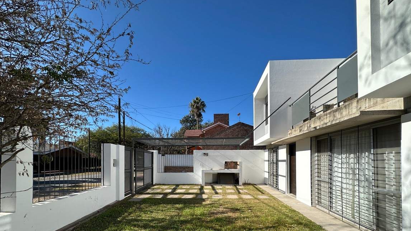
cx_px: 209
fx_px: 174
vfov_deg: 64.8
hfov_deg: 99.4
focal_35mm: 16
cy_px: 160
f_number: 2.2
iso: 50
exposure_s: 1/1795
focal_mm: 2.22
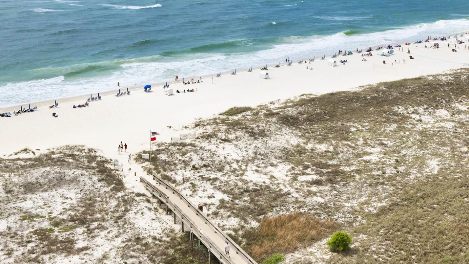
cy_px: -43
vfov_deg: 23.9
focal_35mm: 46
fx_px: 574
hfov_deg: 43.9
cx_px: 310
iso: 400
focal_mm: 20.5
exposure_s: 1/1000
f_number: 11
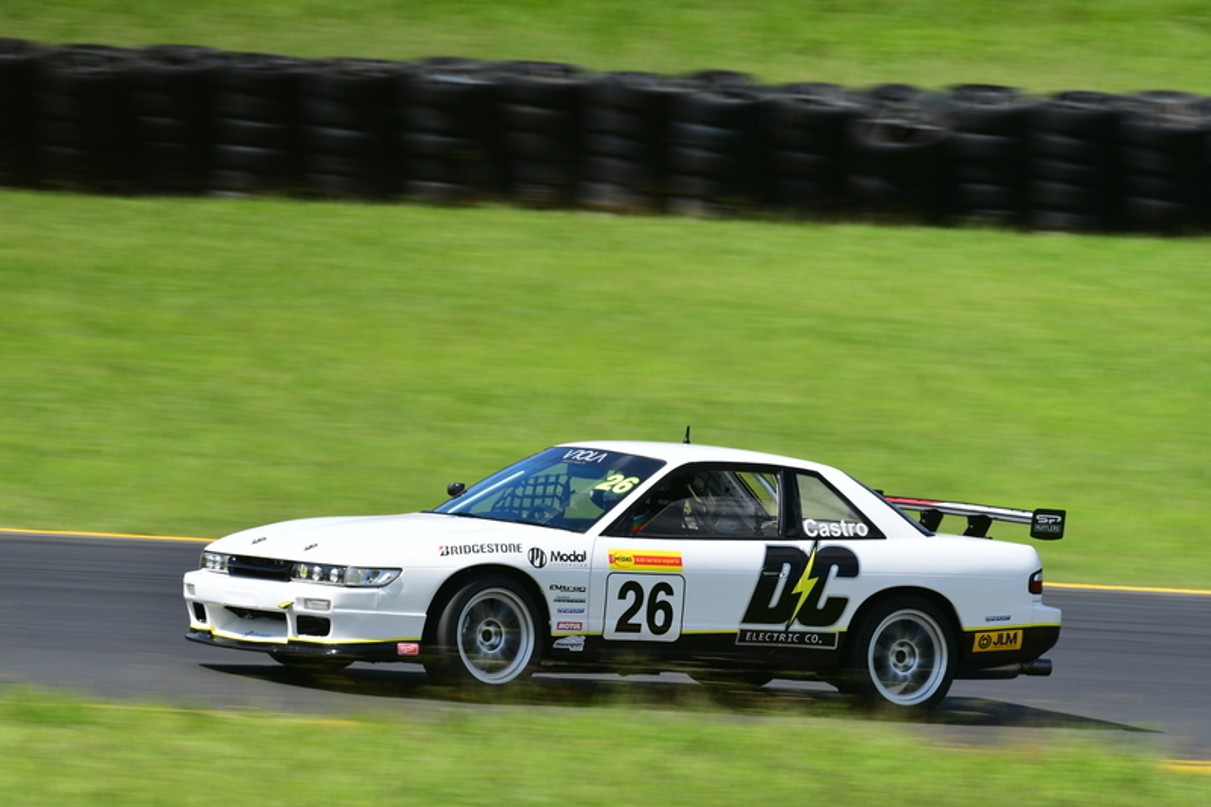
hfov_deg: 3.3
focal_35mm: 630
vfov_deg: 2.2
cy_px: 404
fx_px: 21187
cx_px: 606
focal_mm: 420
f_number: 11
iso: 100
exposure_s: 1/125
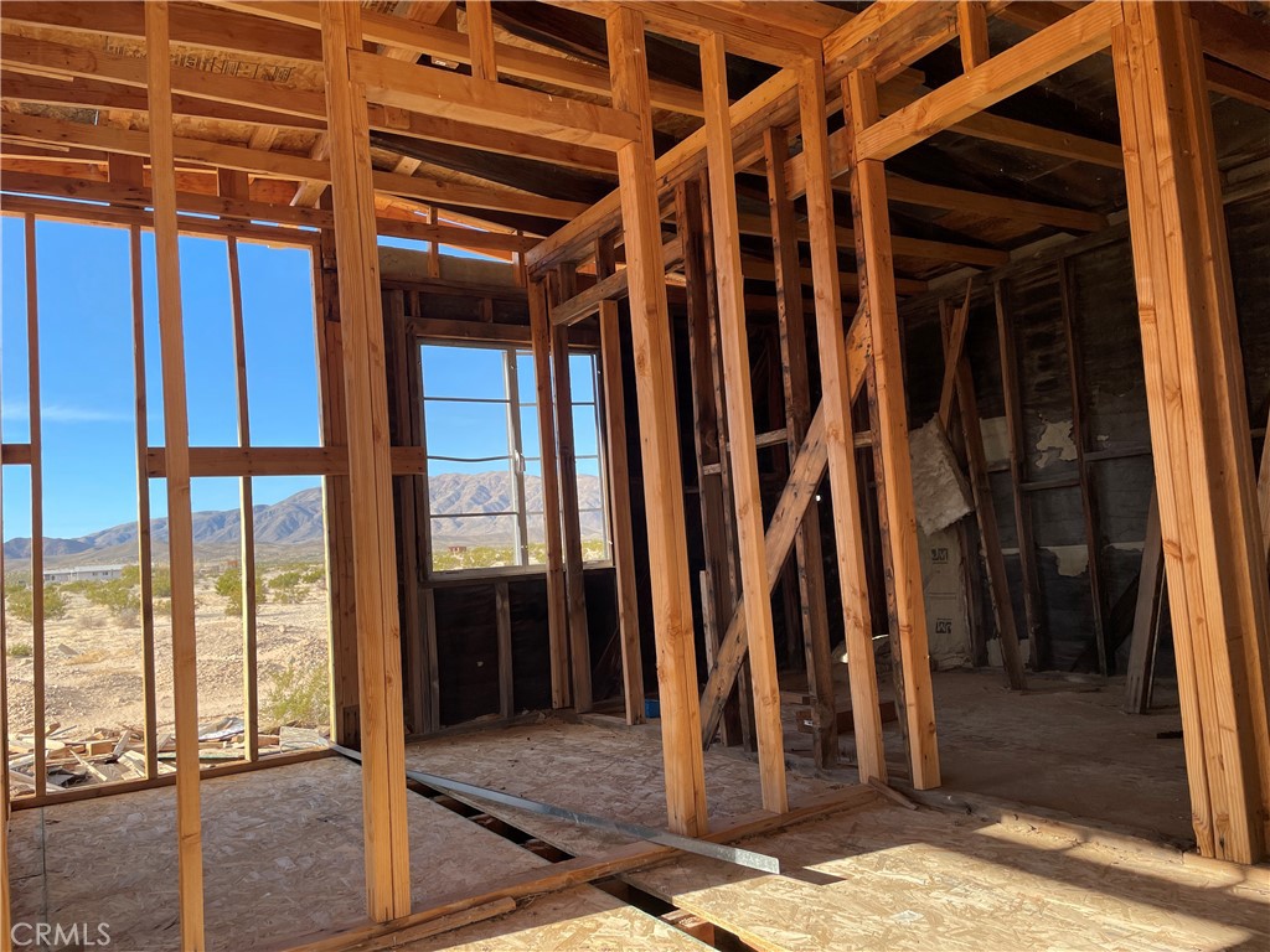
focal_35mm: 26
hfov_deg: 67.3
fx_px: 954
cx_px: 635
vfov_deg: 53.1
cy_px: 476
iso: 32
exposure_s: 1/801
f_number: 1.6
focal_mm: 4.2
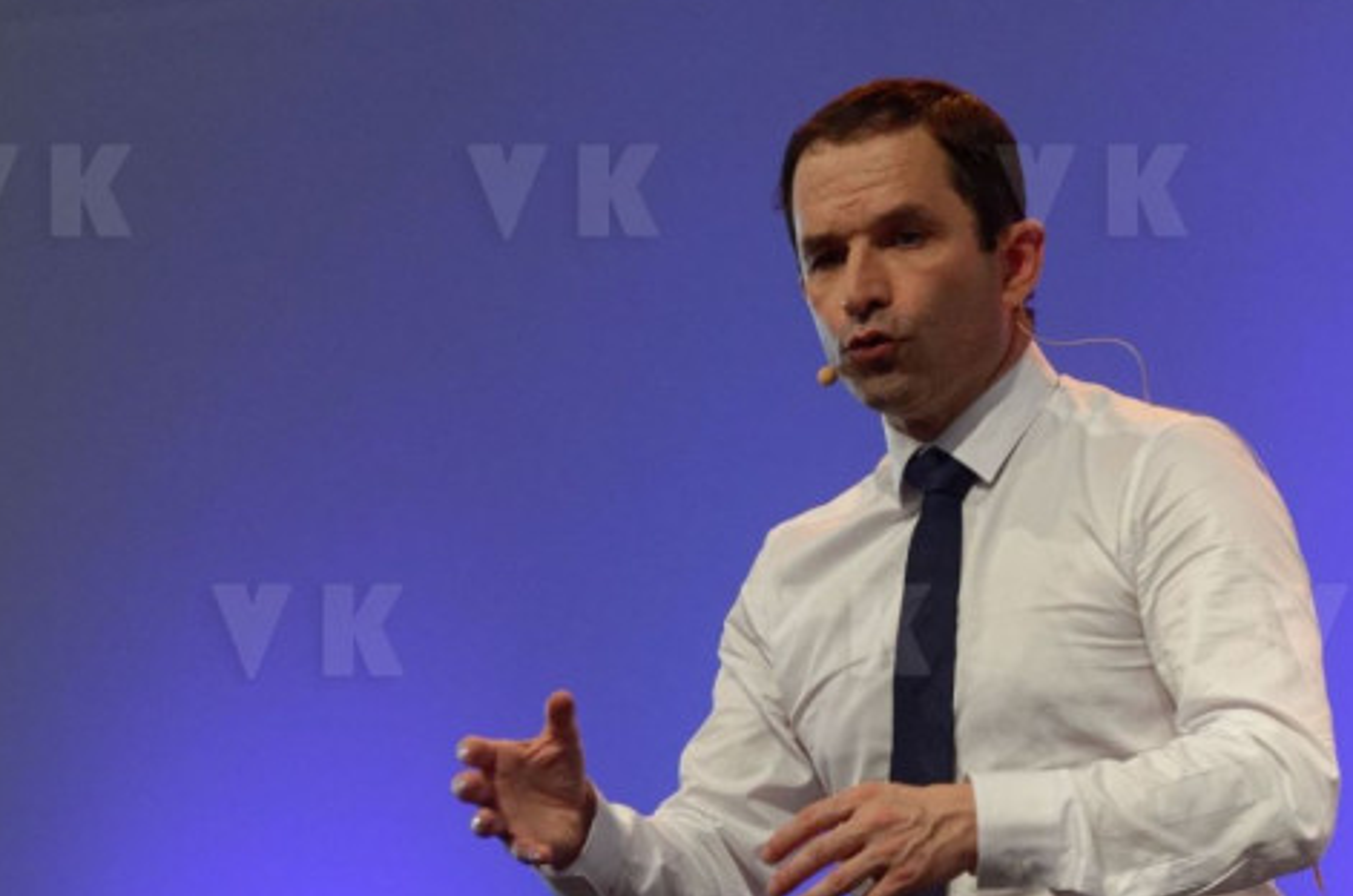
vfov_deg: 5.4
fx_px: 9564
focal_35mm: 255
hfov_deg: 8.1
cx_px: 563
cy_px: 718
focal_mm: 100
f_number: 5.6
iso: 1000
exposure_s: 1/320
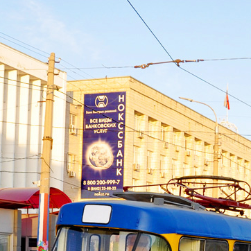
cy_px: 233
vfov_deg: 22.1
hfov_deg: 22.2
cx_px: 224
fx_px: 623
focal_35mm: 76
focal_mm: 18
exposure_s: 1/200
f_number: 5
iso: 200
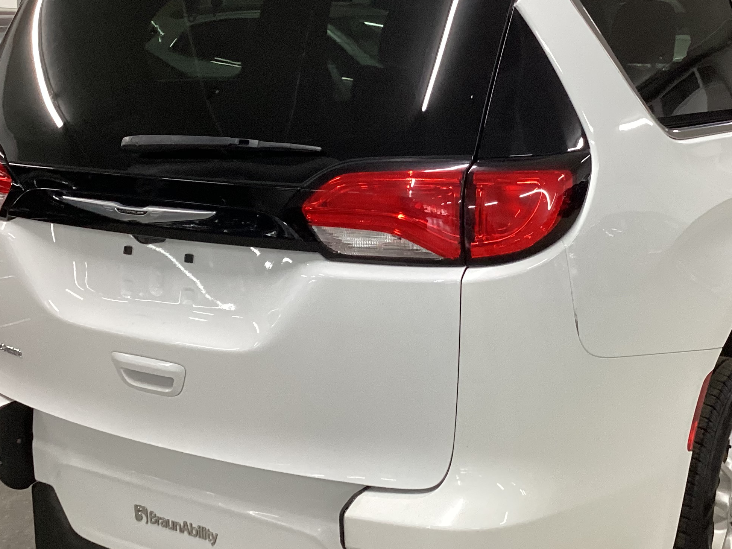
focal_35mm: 52
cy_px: 264
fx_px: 1099
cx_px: 417
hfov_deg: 36.8
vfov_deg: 28.0
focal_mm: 3.3
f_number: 2.4
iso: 160
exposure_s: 1/50
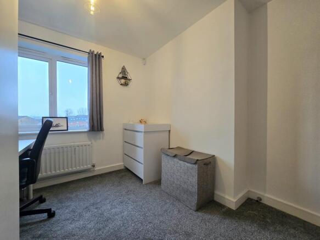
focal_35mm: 13
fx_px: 120
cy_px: 120
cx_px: 160
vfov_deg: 89.9
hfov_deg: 106.2
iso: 160
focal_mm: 2.2
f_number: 2.2
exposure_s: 1/50.3
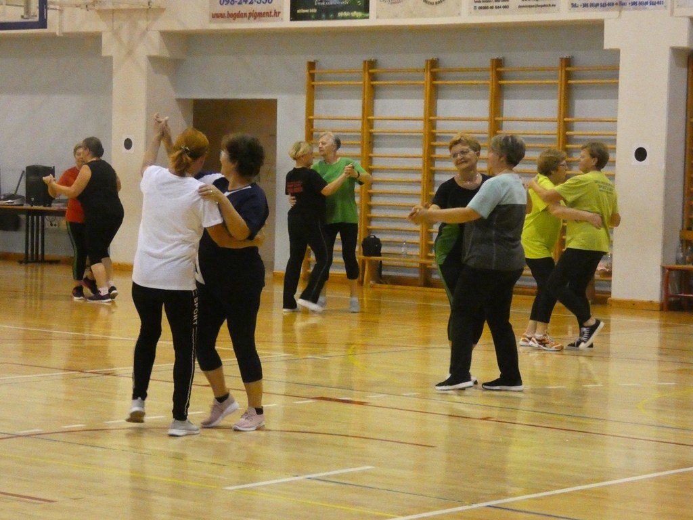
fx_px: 2102
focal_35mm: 105
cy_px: 260
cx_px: 346
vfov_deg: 14.1
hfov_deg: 18.7
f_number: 4.9
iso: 3200
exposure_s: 1/100
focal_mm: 18.8
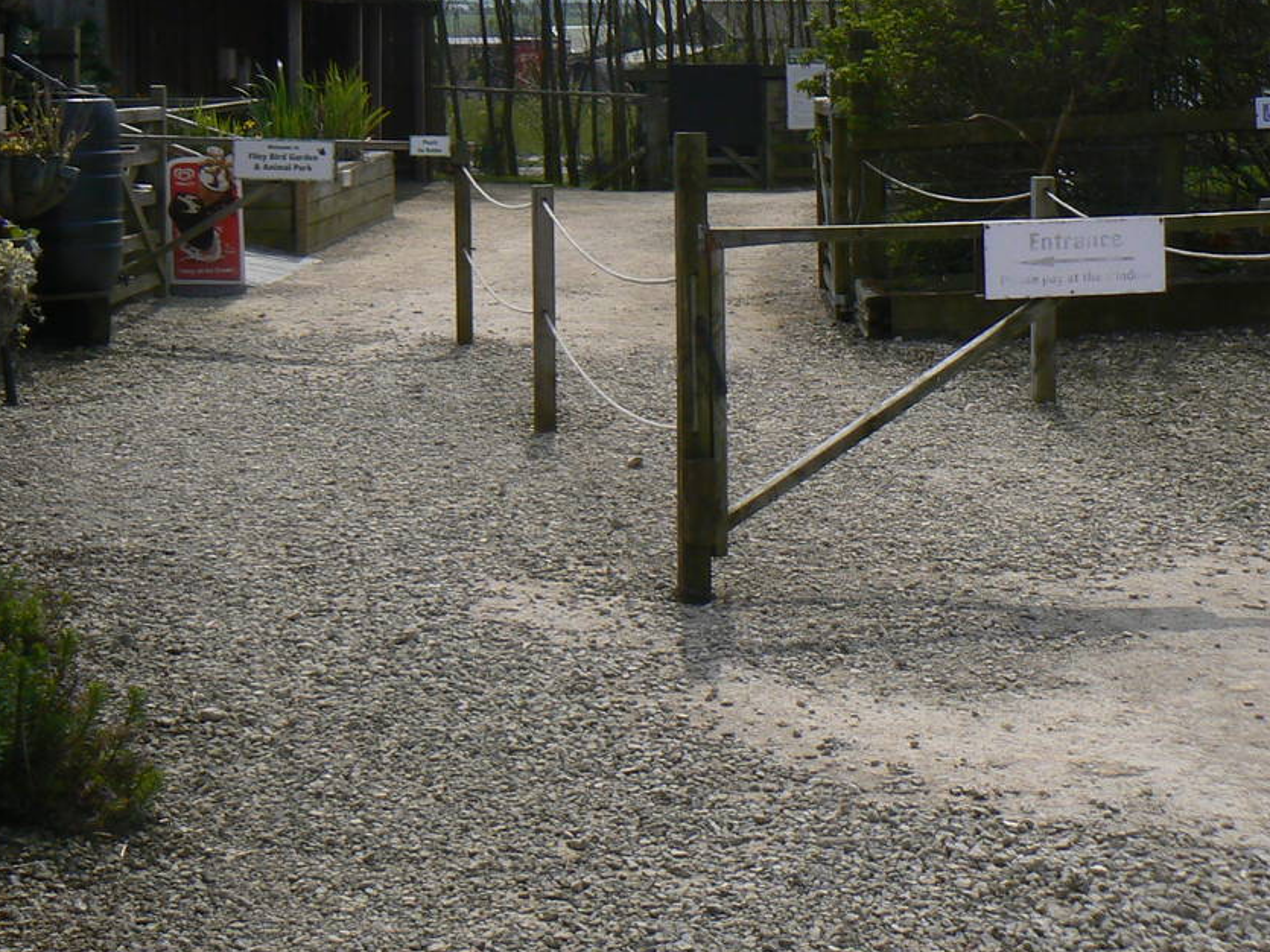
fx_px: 2531
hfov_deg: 28.0
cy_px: 105
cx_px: 421
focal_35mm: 69
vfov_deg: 20.9
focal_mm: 6
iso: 80
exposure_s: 1/400
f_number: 7.1
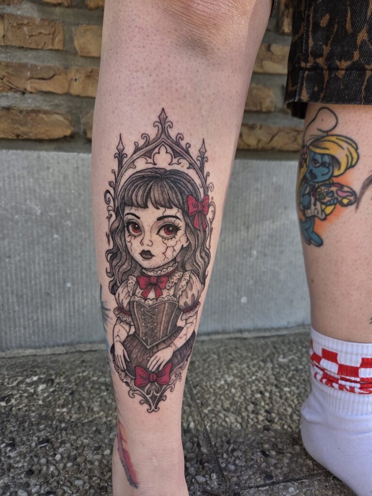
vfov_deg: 73.9
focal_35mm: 23
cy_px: 248
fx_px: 330
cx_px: 186
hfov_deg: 58.9
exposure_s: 1/868
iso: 80
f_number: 1.8
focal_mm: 5.4
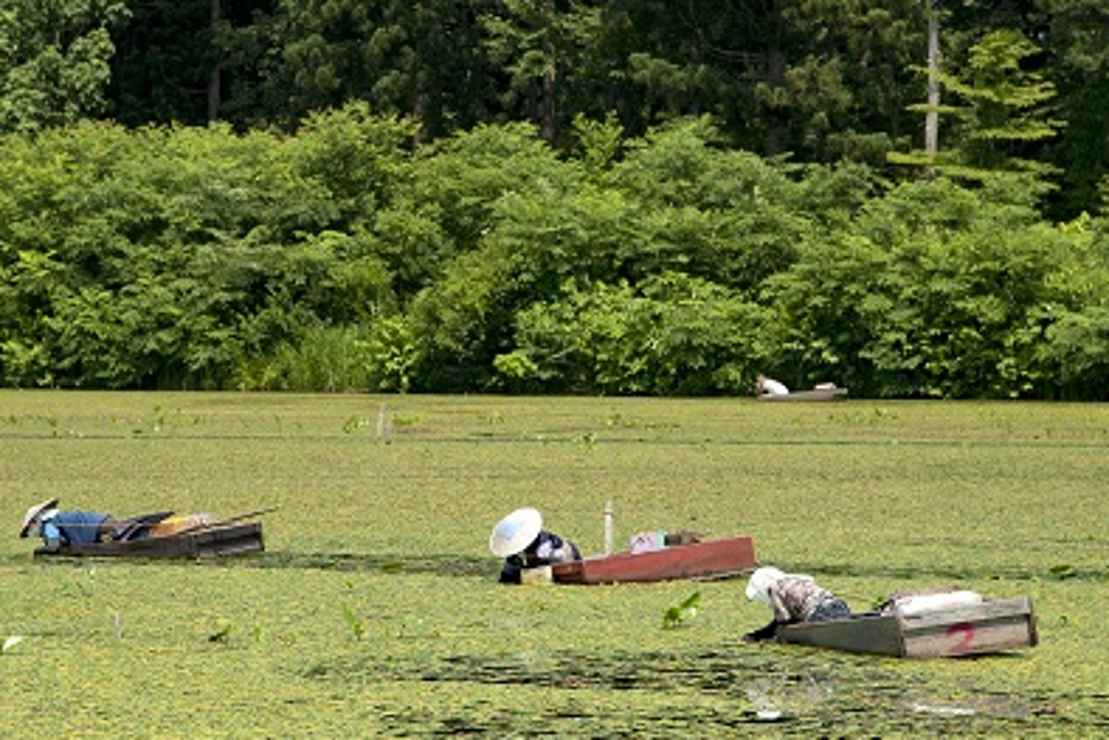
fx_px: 6009
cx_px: 453
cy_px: 393
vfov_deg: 7.0
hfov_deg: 10.5
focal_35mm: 195
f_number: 5.6
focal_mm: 120
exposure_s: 1/800
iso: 200
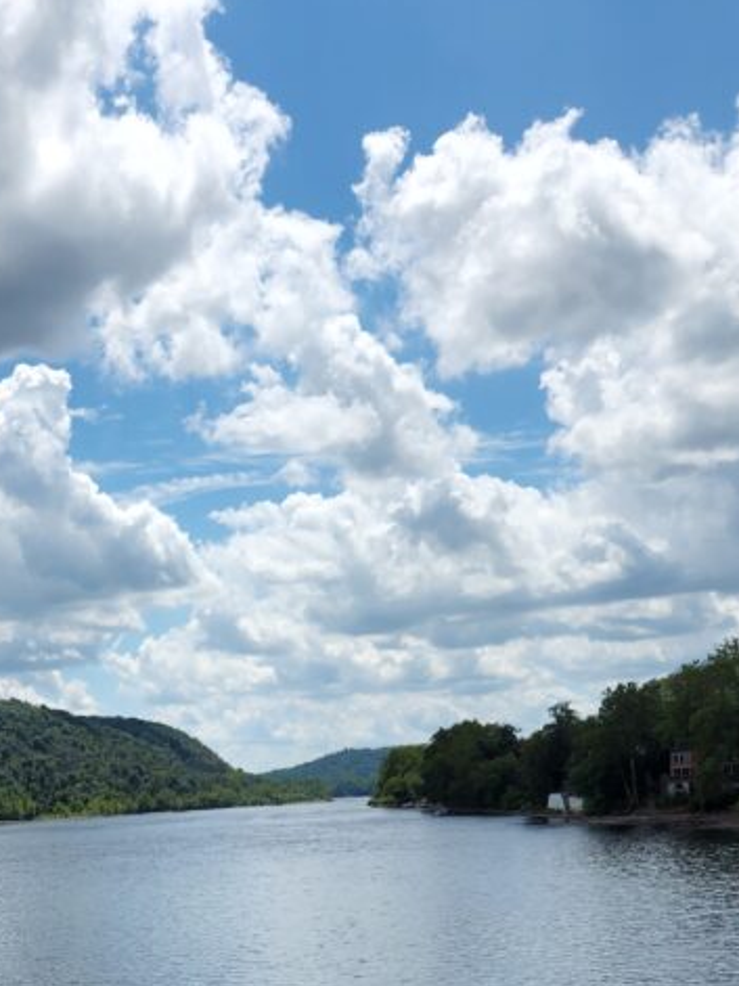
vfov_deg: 34.1
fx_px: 1424
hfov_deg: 27.9
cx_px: 52
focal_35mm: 50
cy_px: 1028
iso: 20
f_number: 1.8
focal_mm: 5.4
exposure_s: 1/2246
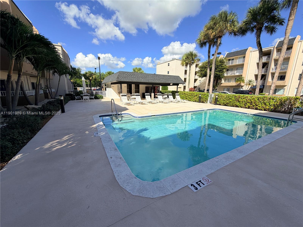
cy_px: 114
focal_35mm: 14
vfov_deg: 85.7
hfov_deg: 102.1
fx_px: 123
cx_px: 152
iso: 20
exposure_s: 1/830
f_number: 2.2
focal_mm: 2.22
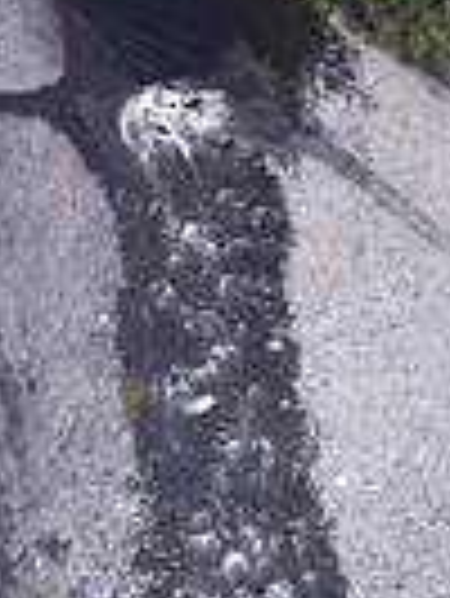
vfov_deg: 3.7
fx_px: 9206
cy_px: 58
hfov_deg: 2.8
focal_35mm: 532
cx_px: -81
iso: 800
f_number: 3.5
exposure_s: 1/1250
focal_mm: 175
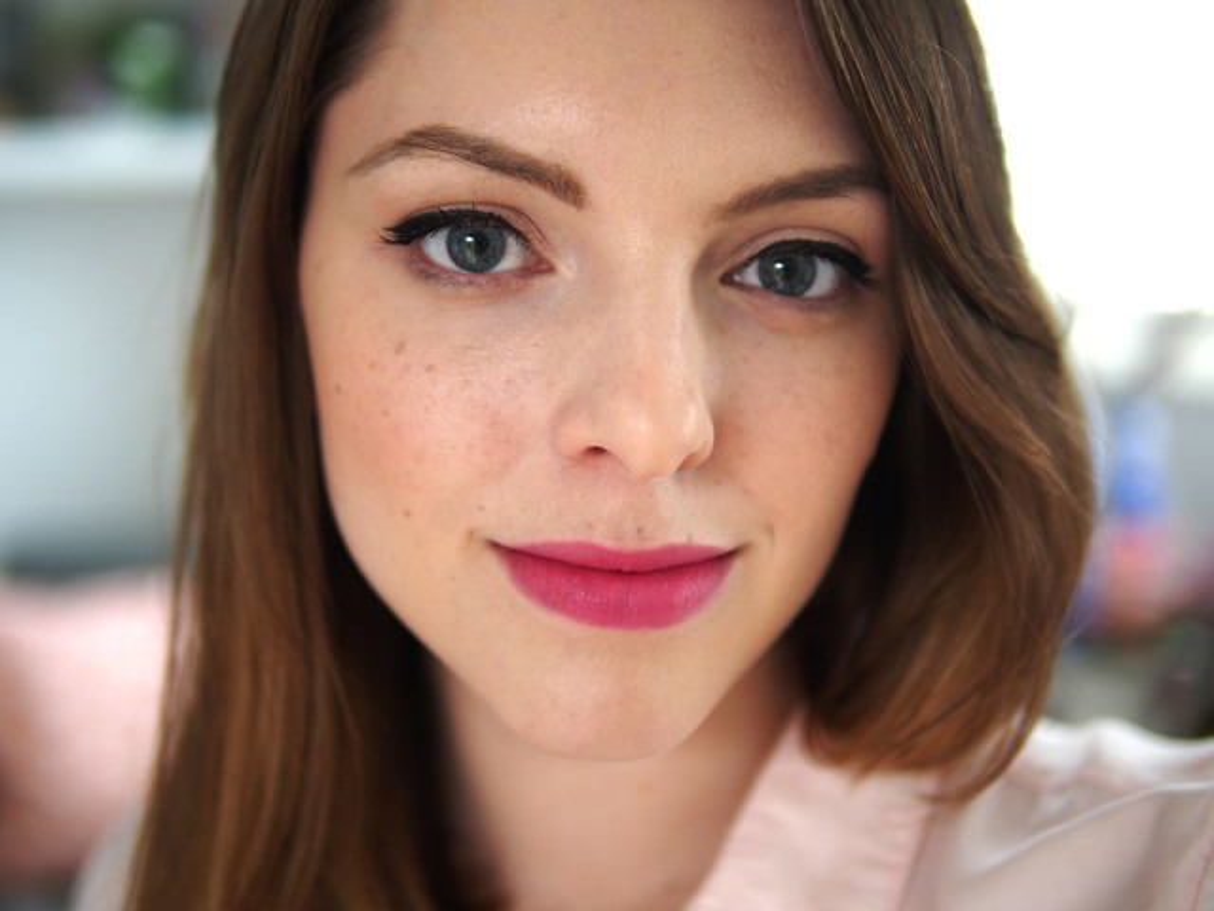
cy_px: 456
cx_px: 607
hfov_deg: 38.2
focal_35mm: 50
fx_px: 1754
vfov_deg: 29.1
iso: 200
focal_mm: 25
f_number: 1.4
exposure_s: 1/60
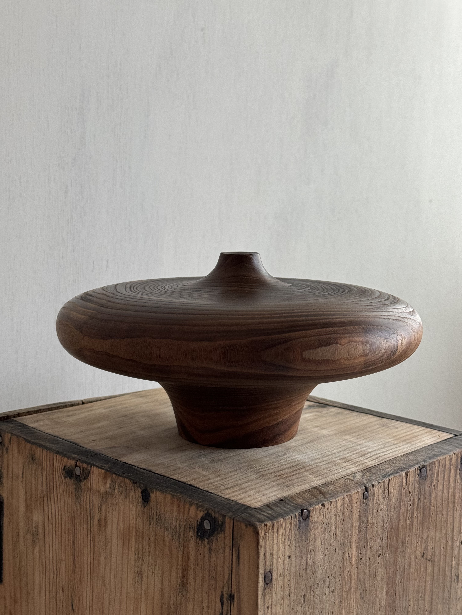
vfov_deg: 39.7
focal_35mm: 48
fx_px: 854
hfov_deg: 30.3
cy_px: 308
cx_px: 231
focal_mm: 6.76
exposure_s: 1/60
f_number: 1.78
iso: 250
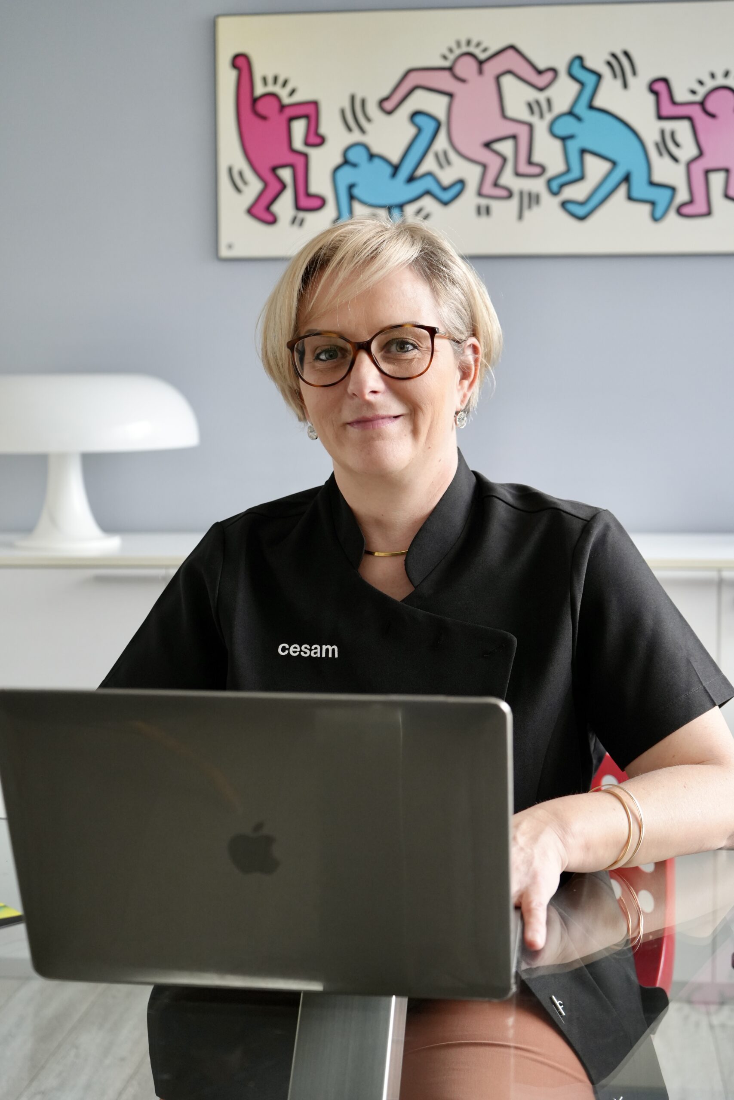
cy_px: 550
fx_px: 1468
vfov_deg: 41.1
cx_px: 367
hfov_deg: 28.1
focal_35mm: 48
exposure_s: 1/160
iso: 2000
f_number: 4.5
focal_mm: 48
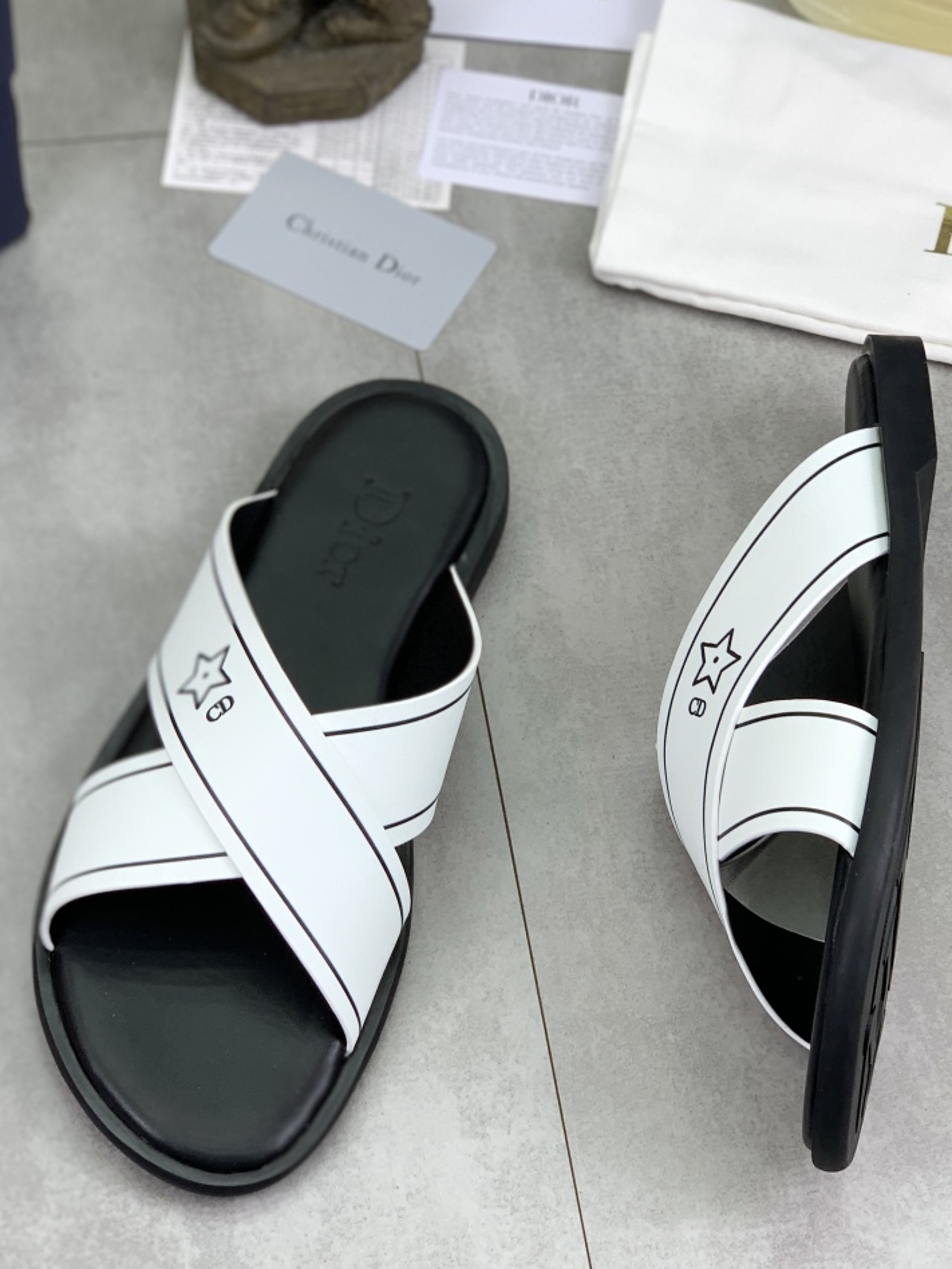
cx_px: 465
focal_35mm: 79
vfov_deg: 24.7
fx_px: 2897
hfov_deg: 18.7
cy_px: 596
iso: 16
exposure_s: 1/102
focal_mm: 6
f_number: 2.4
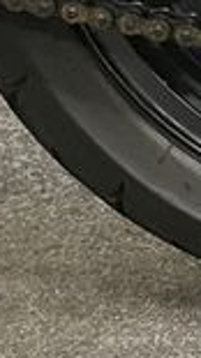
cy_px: -187
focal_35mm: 117
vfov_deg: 16.6
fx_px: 1110
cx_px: 414
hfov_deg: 9.6
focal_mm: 5.1
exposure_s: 1/50
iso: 320
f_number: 1.6
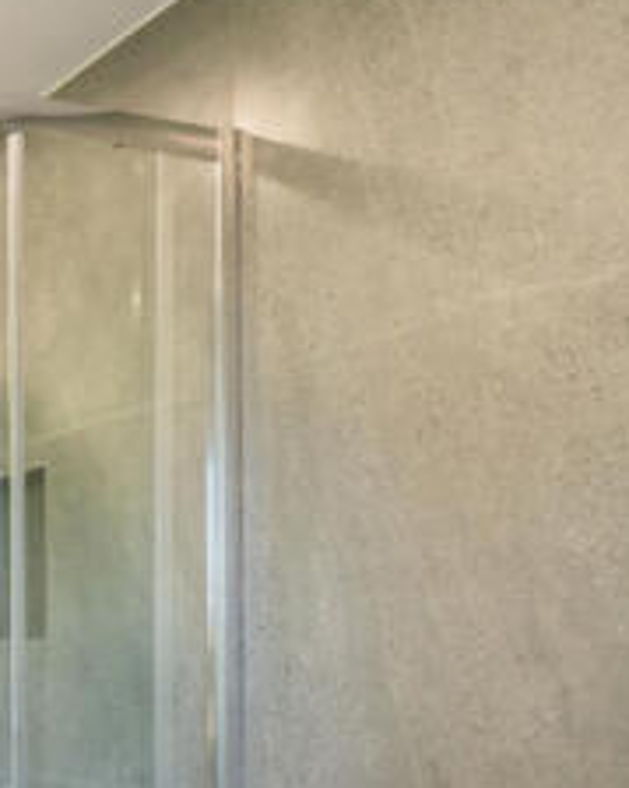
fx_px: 1025
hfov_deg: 24.5
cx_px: -367
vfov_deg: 38.3
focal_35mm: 44
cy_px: 748
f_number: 8
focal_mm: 16
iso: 320
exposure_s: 1/15
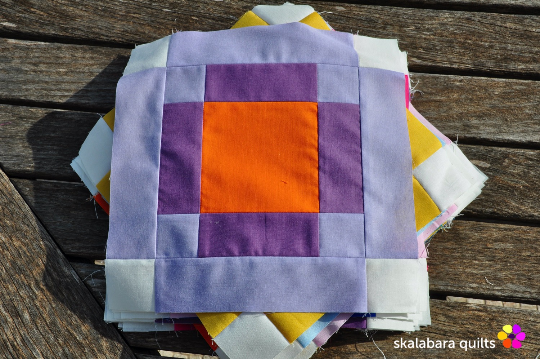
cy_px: 180
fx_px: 674
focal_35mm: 45
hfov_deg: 43.7
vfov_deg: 29.8
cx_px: 270
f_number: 14
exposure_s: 1/160
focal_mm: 30
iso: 200
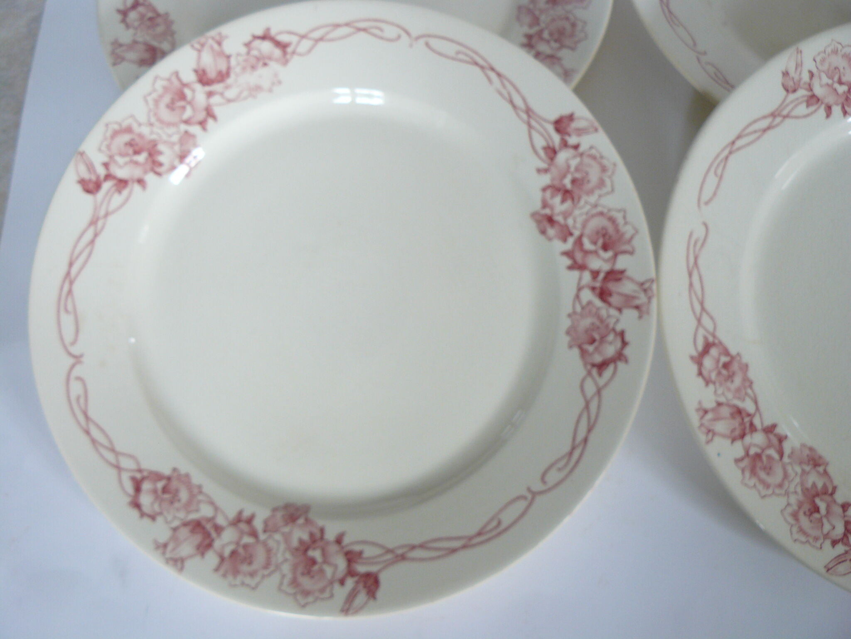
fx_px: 885
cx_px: 426
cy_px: 320
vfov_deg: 39.7
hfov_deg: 51.4
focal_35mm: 36
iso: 100
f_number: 2.8
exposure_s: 1/30
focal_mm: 6
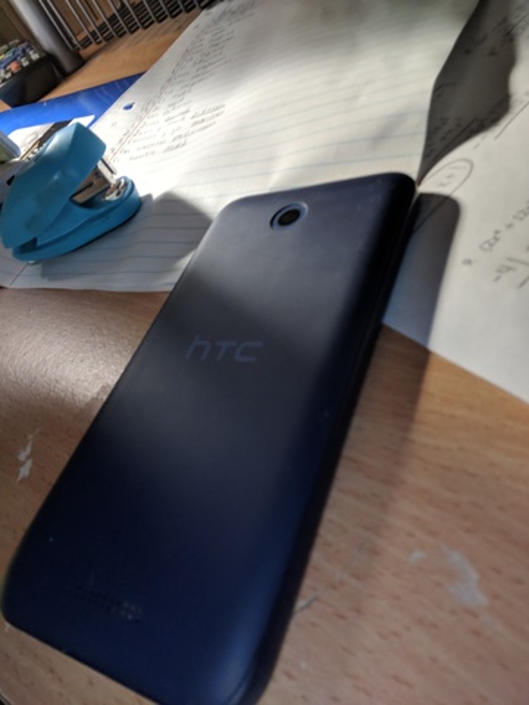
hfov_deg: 54.9
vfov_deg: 69.4
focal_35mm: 25
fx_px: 509
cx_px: 264
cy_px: 352
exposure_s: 1/24
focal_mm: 3.38
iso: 159
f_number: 2.4
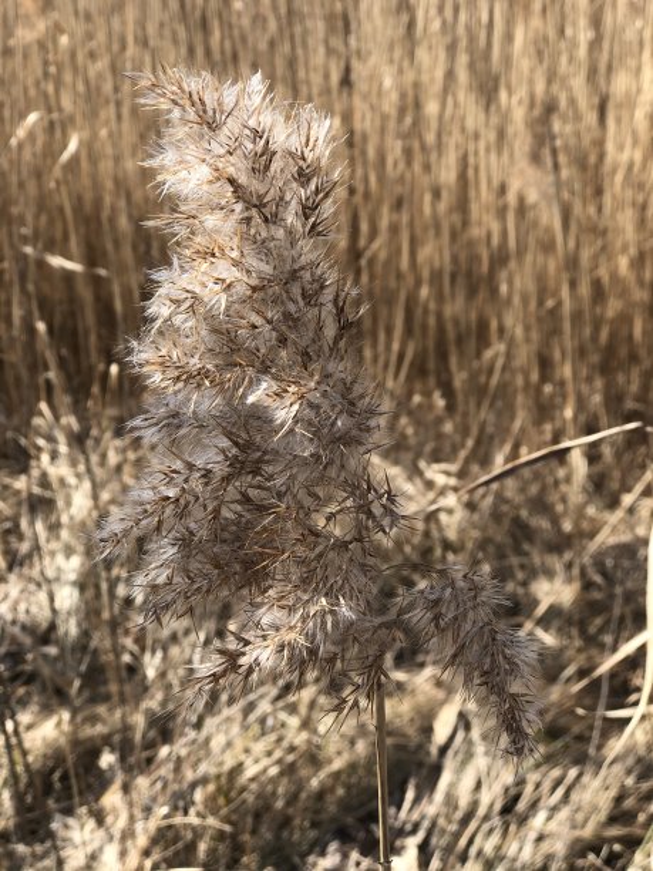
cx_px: 326
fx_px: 1434
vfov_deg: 33.8
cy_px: 436
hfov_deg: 25.7
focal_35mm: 57
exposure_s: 1/361
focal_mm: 6.6
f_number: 2.8
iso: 20
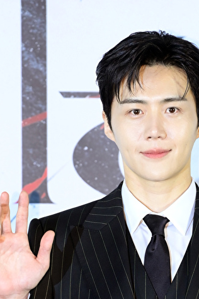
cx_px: 145
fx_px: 4899
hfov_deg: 2.3
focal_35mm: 590
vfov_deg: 3.5
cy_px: 353
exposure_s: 1/250
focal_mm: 200
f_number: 4
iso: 1600
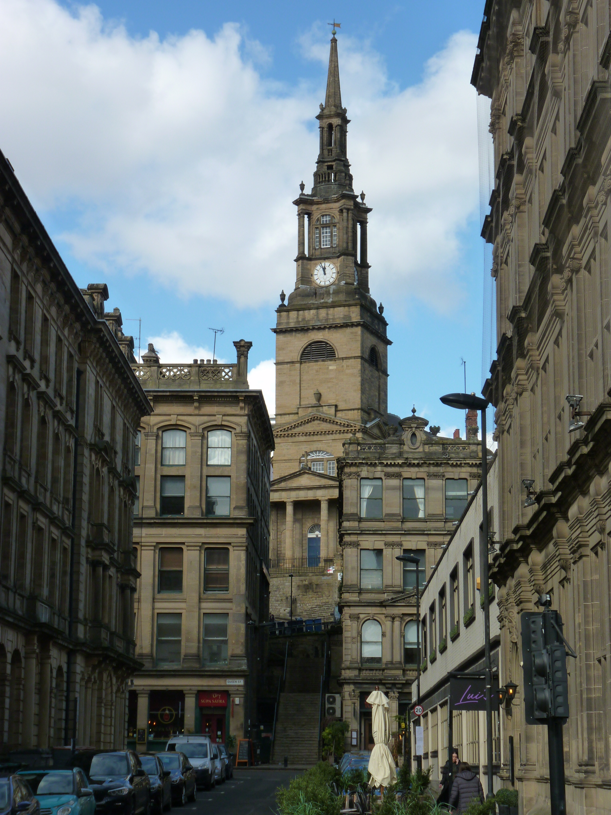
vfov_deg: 25.0
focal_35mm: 78
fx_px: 1836
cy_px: 408
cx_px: 306
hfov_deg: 18.9
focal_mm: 13.8
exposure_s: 1/250
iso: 125
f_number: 5.6
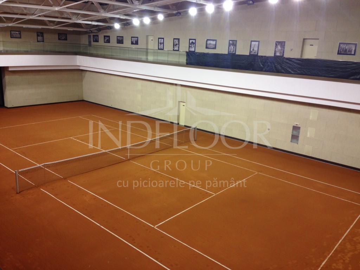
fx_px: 343
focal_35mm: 33
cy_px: 135
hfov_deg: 55.4
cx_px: 180
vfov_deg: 42.9
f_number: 2.4
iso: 64
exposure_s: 1/33
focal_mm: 4.12
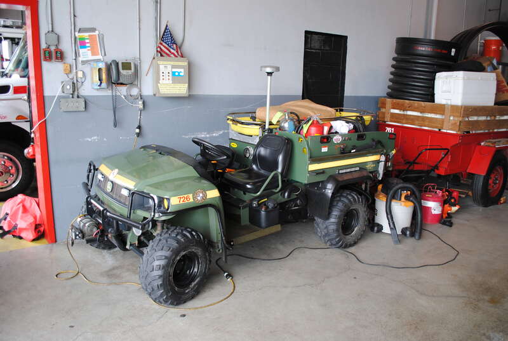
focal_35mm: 27
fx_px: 382
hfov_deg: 67.3
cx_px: 254
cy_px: 170
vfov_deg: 48.1
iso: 200
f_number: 4
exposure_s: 1/60
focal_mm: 18
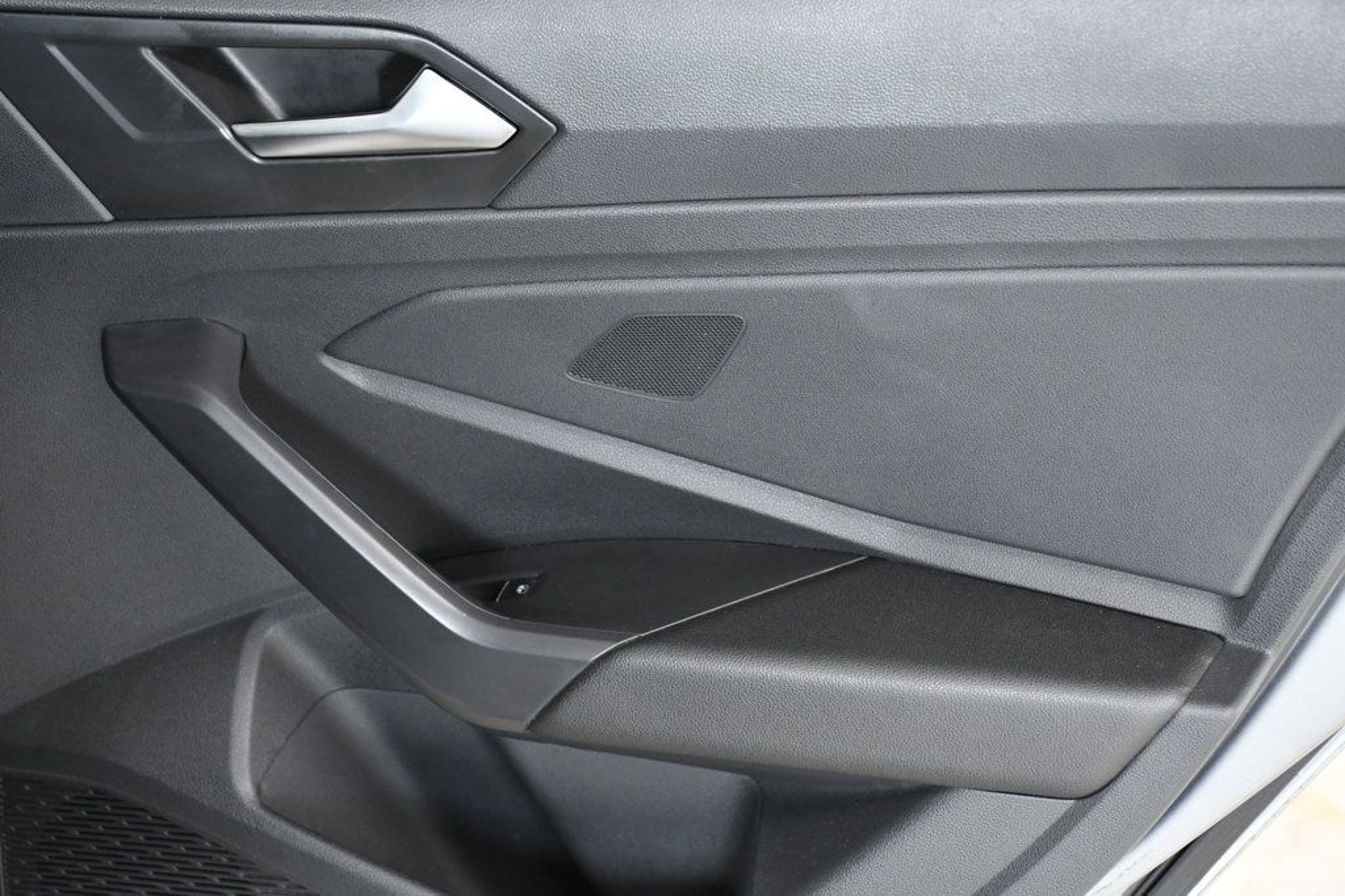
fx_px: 2801
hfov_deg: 27.0
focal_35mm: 75
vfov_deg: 18.2
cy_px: 448
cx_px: 672
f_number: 6.3
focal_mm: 50
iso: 2500
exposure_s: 1/125
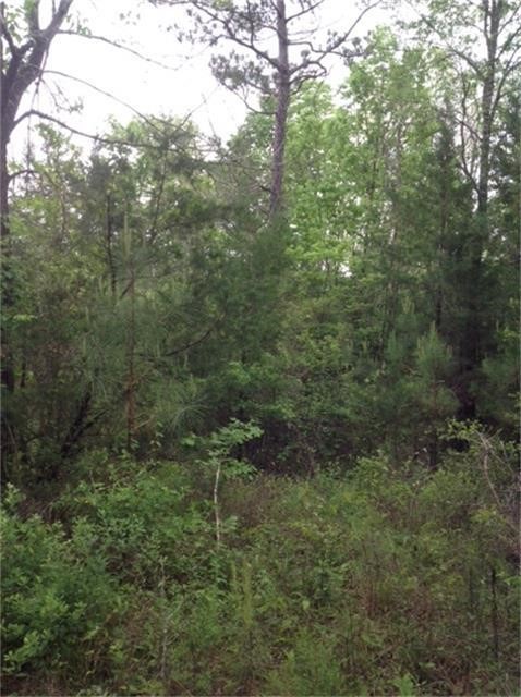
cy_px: 348
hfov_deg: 40.6
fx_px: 704
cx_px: 260
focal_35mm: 35
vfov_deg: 52.7
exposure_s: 1/120
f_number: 2.4
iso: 80
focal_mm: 4.28
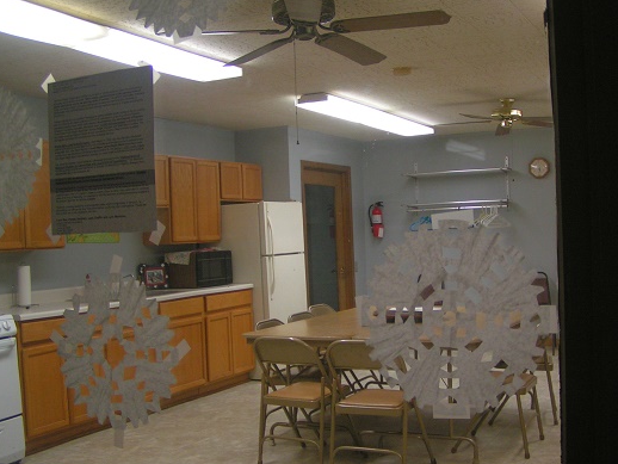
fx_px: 786
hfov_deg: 42.9
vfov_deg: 32.9
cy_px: 247
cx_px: 346
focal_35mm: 44
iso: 100
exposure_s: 1/40
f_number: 2.8
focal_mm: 5.8
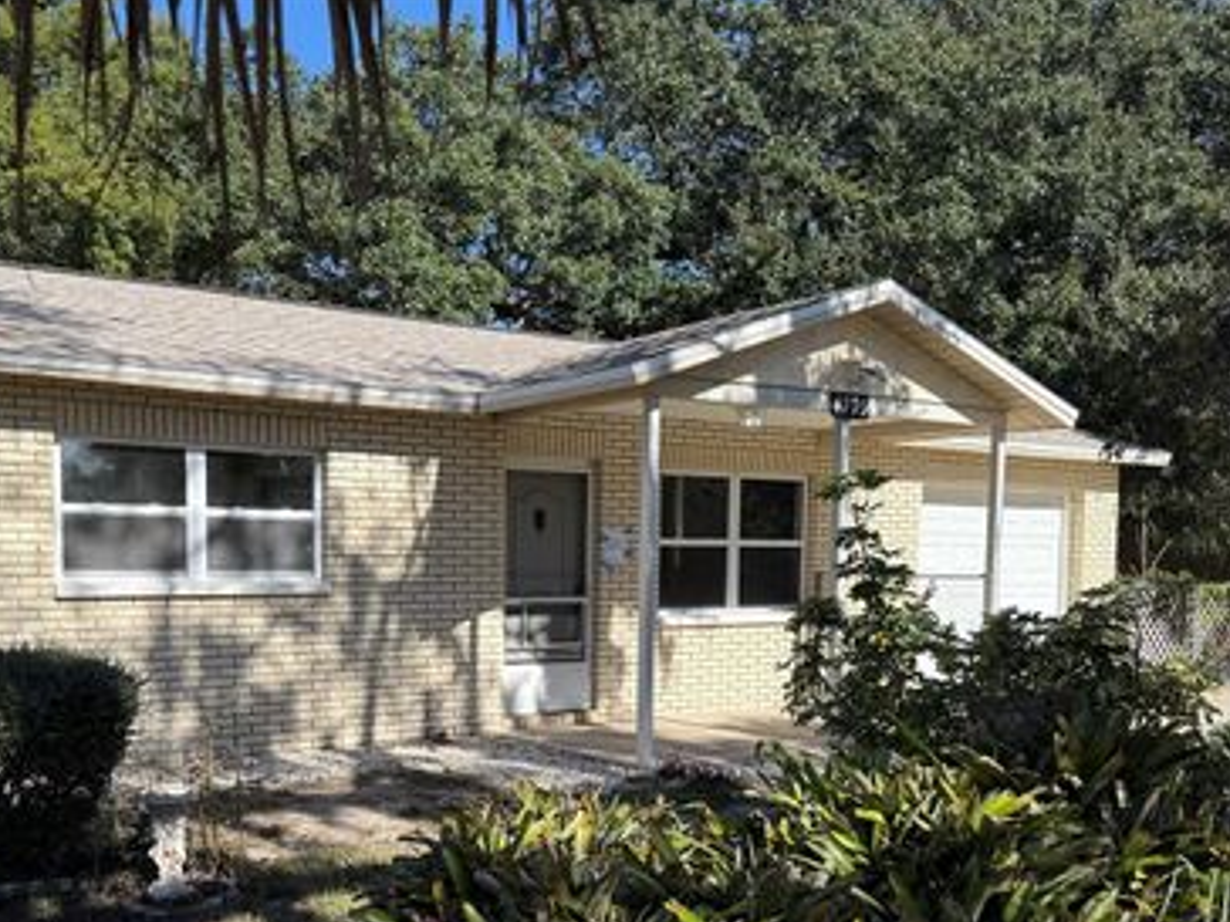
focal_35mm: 33
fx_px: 1173
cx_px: 476
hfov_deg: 54.8
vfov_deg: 42.4
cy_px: 616
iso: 80
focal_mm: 6.76
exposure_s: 1/3279
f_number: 1.78
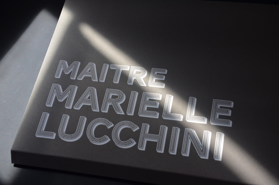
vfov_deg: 18.1
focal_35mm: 75
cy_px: 92
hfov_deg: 27.0
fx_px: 580
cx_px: 140
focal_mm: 50
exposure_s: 1/250
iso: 200
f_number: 8
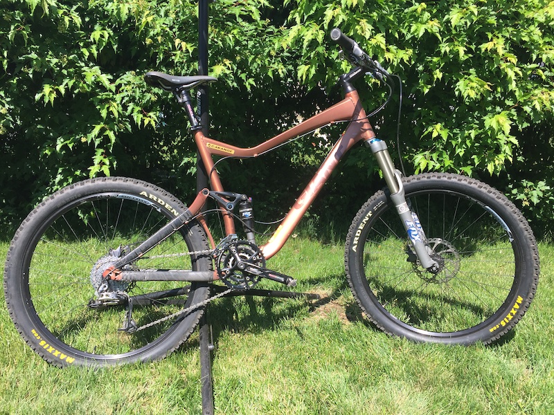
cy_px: 208
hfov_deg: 61.7
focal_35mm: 29
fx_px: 464
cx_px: 277
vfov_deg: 48.2
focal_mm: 4.15
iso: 32
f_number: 2.2
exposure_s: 1/898
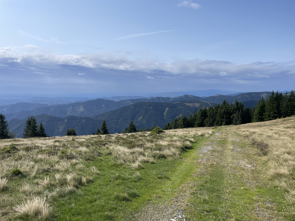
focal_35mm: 26
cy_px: 110
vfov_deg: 53.1
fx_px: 222
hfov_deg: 67.3
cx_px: 148
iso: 32
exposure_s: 1/5814
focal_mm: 4.2
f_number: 1.6
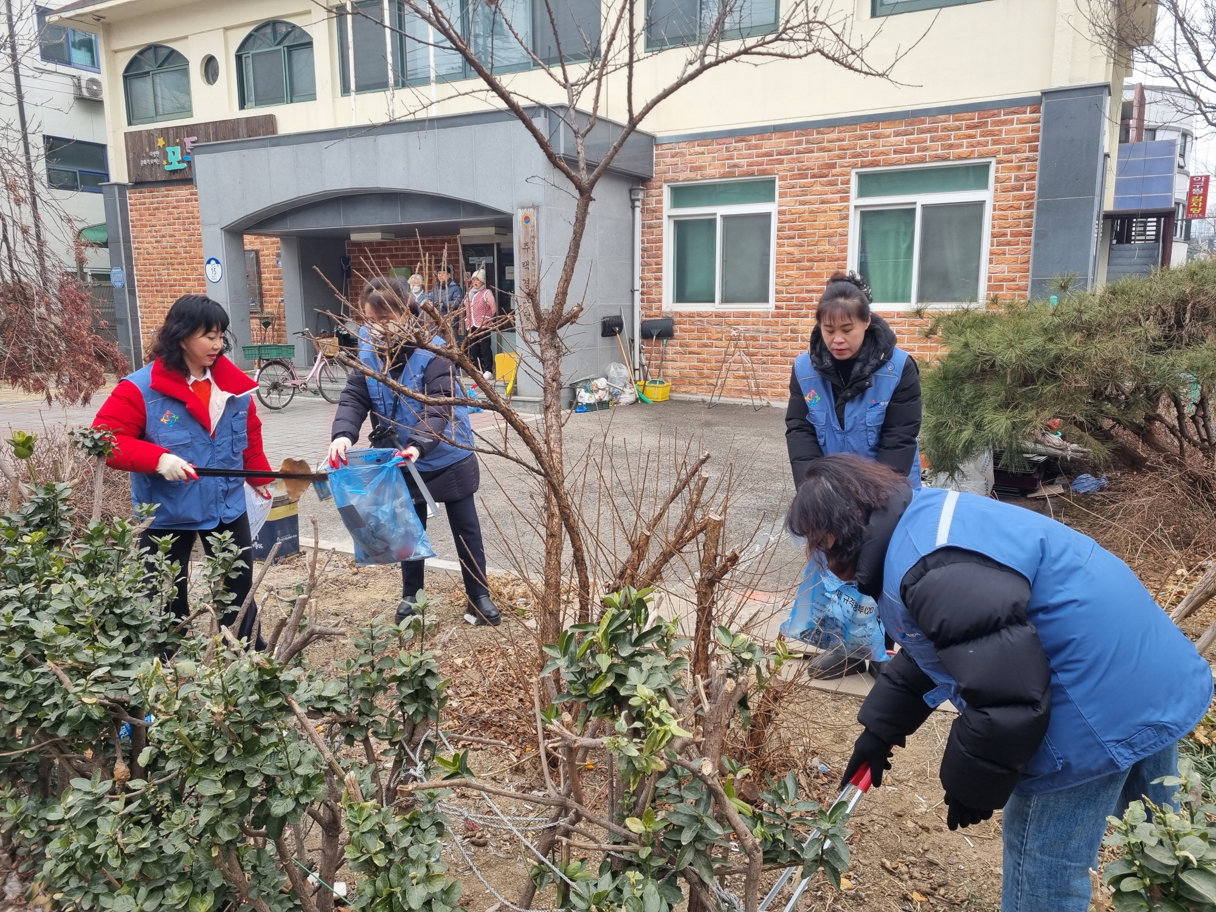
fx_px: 913
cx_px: 608
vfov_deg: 53.1
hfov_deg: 67.3
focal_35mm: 26
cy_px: 456
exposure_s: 1/329
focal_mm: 5.4
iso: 50
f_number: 1.8
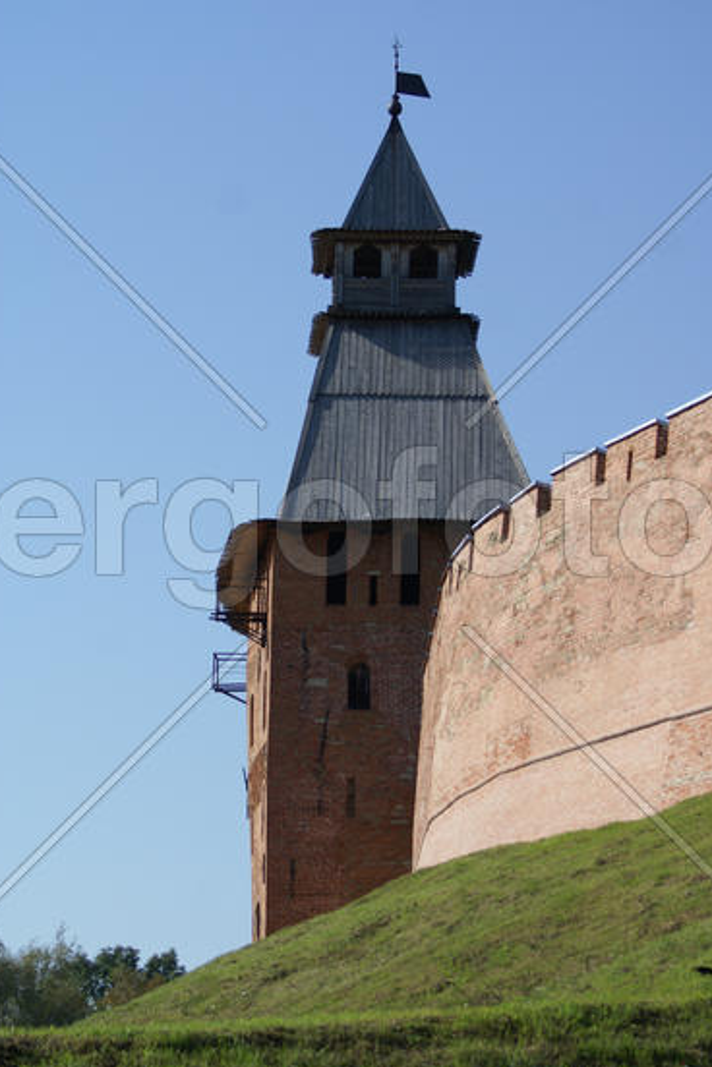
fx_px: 3516
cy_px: 528
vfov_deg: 17.3
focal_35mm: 119
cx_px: 365
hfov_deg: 11.6
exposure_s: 1/640
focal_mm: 75
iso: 100
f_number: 5.6
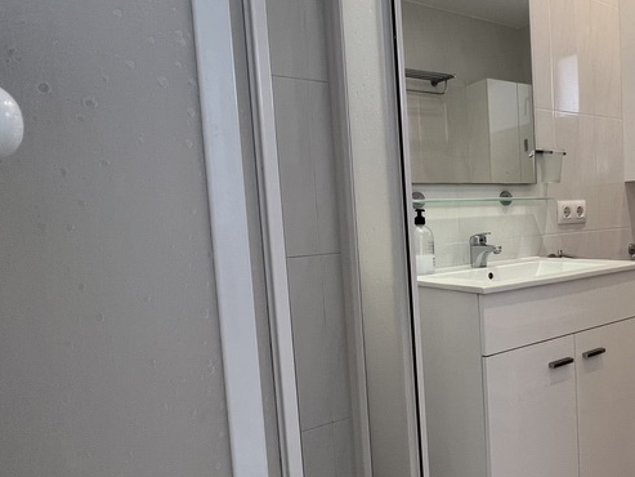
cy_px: 254
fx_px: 495
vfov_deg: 51.3
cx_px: 506
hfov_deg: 60.2
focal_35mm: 27
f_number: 1.8
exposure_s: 1/100
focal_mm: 1.57
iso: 125
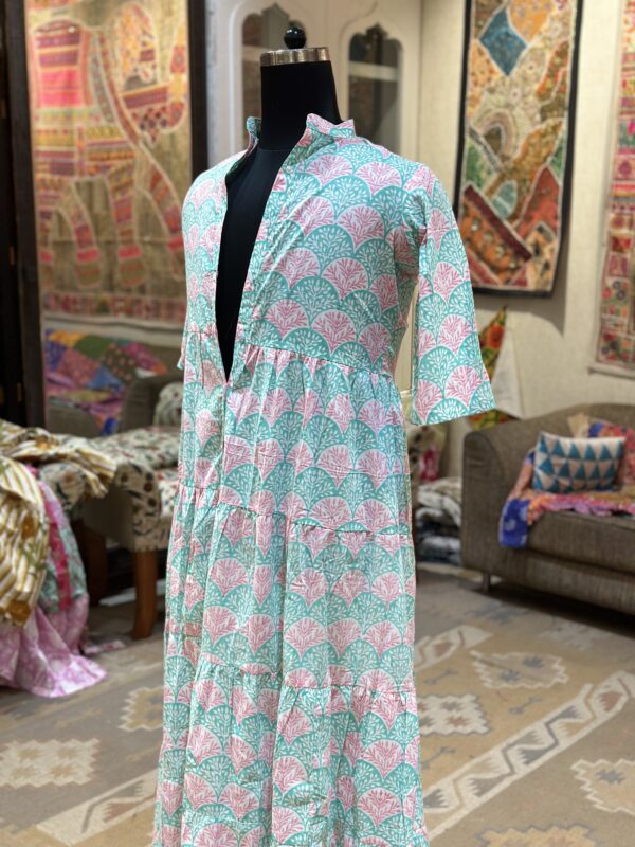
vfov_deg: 39.7
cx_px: 318
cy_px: 424
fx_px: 1174
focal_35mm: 48
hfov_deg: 30.3
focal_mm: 6.86
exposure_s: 1/89
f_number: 1.78
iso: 100
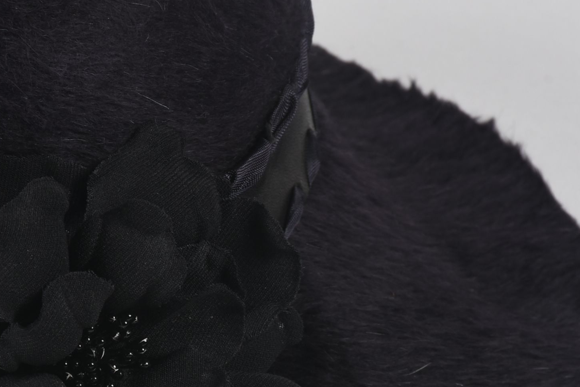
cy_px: 300
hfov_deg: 4.8
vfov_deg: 3.2
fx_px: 6958
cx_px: 151
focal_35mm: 432
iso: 200
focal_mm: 140
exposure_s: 1/125
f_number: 16
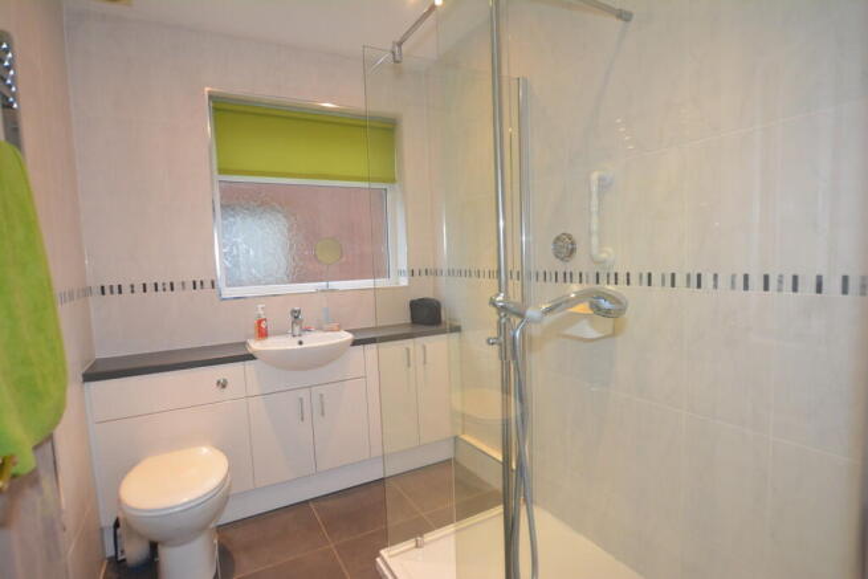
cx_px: 434
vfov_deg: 77.4
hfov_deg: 100.4
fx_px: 362
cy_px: 290
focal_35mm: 15
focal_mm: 10
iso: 900
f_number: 4
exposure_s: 1/60
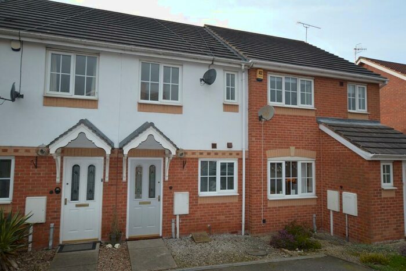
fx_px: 271
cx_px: 203
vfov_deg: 53.1
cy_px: 136
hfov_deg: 73.8
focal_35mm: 24
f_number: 3.5
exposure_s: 1/320
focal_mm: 16
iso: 100
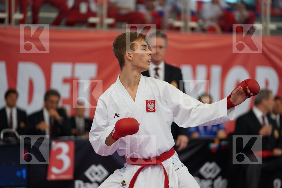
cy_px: 94
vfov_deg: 8.9
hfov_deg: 13.2
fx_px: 1214
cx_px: 141
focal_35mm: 155
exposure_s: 1/1000
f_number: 2.8
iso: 1600
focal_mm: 155
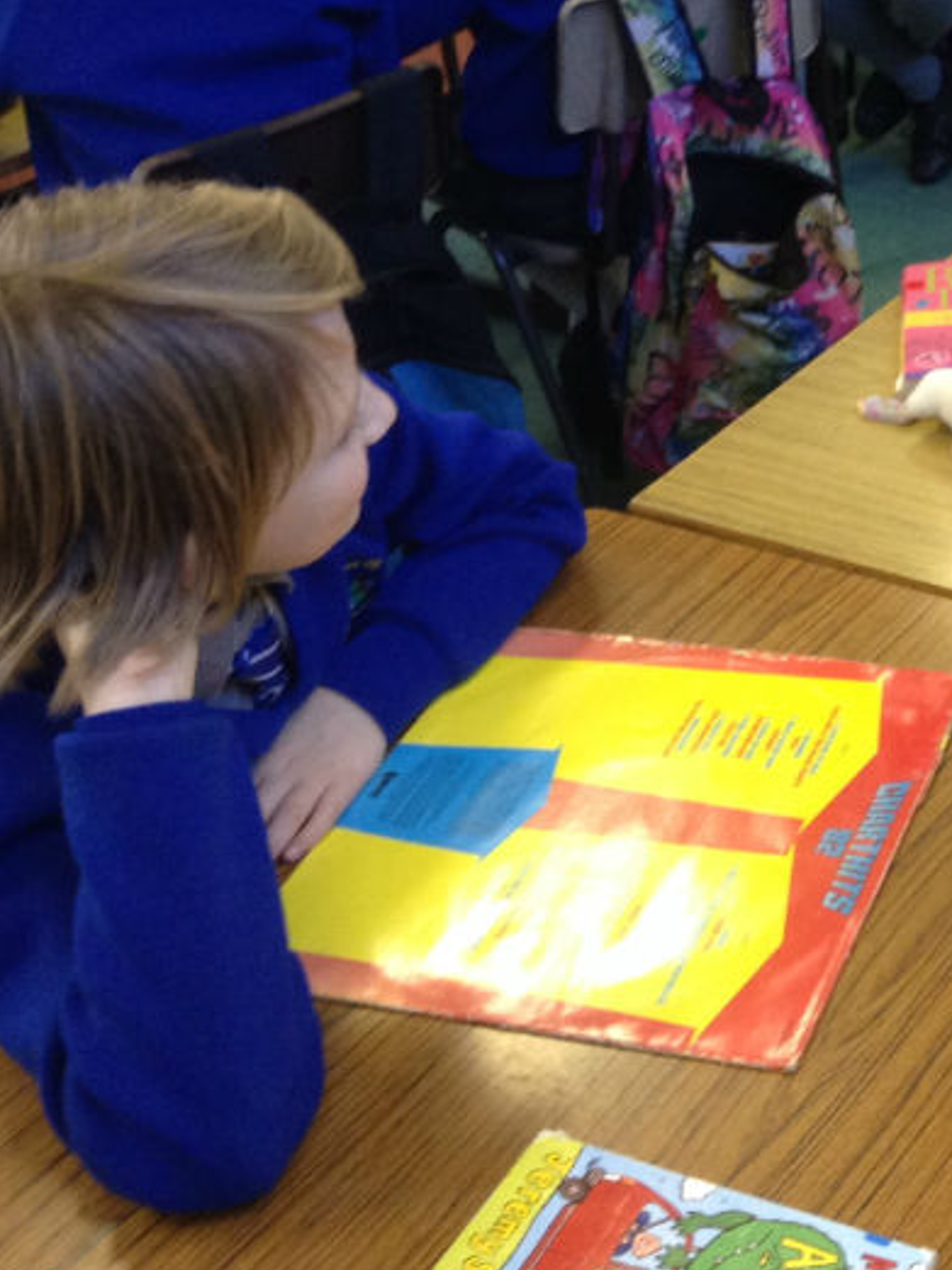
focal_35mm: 62
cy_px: 441
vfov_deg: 31.0
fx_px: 2273
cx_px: 1057
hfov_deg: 22.3
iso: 100
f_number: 2.4
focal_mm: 3.3
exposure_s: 1/24
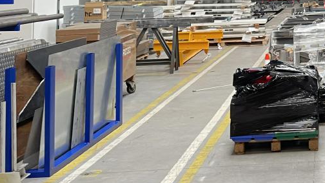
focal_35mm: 72
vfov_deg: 15.6
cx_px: 365
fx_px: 620
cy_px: -80
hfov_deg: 26.8
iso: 64
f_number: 1.6
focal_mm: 4.2
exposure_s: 1/50
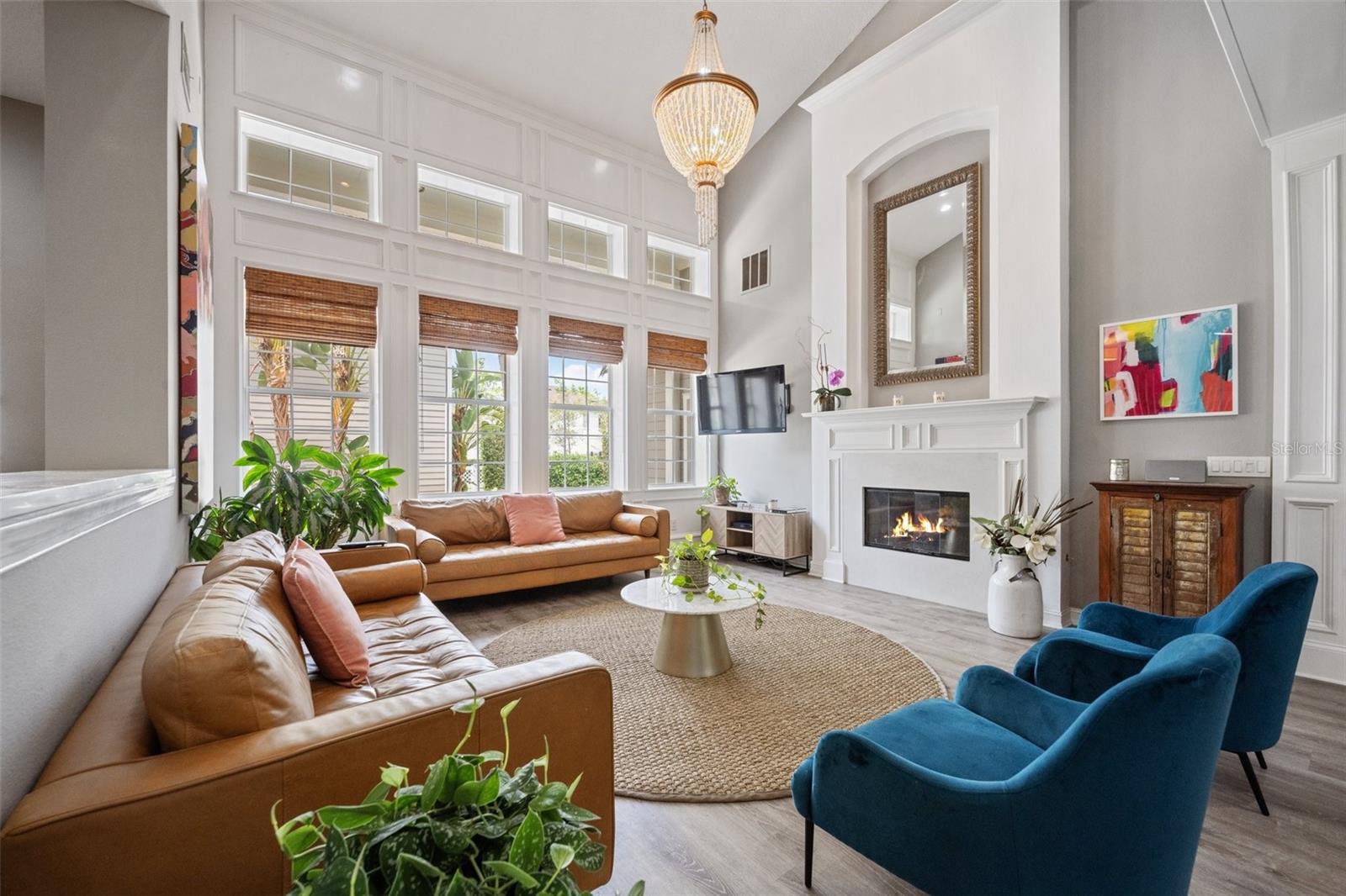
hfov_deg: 104.3
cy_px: 448
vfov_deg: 81.2
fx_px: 523
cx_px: 673
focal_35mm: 14
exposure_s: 1/50
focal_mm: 14
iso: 400
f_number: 8
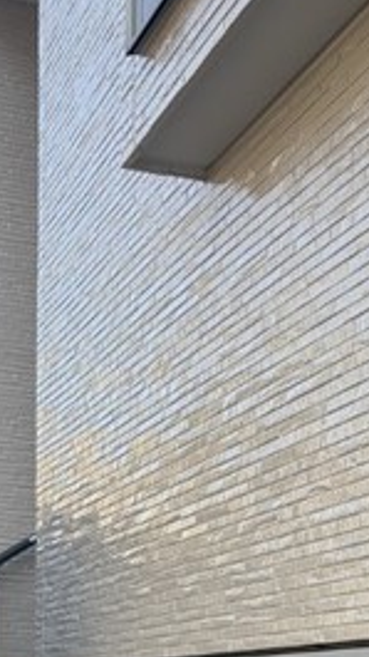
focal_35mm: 77
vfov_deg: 25.3
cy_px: 744
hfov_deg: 15.6
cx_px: 300
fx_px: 1340
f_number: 1.6
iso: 64
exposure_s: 1/716
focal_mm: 5.96
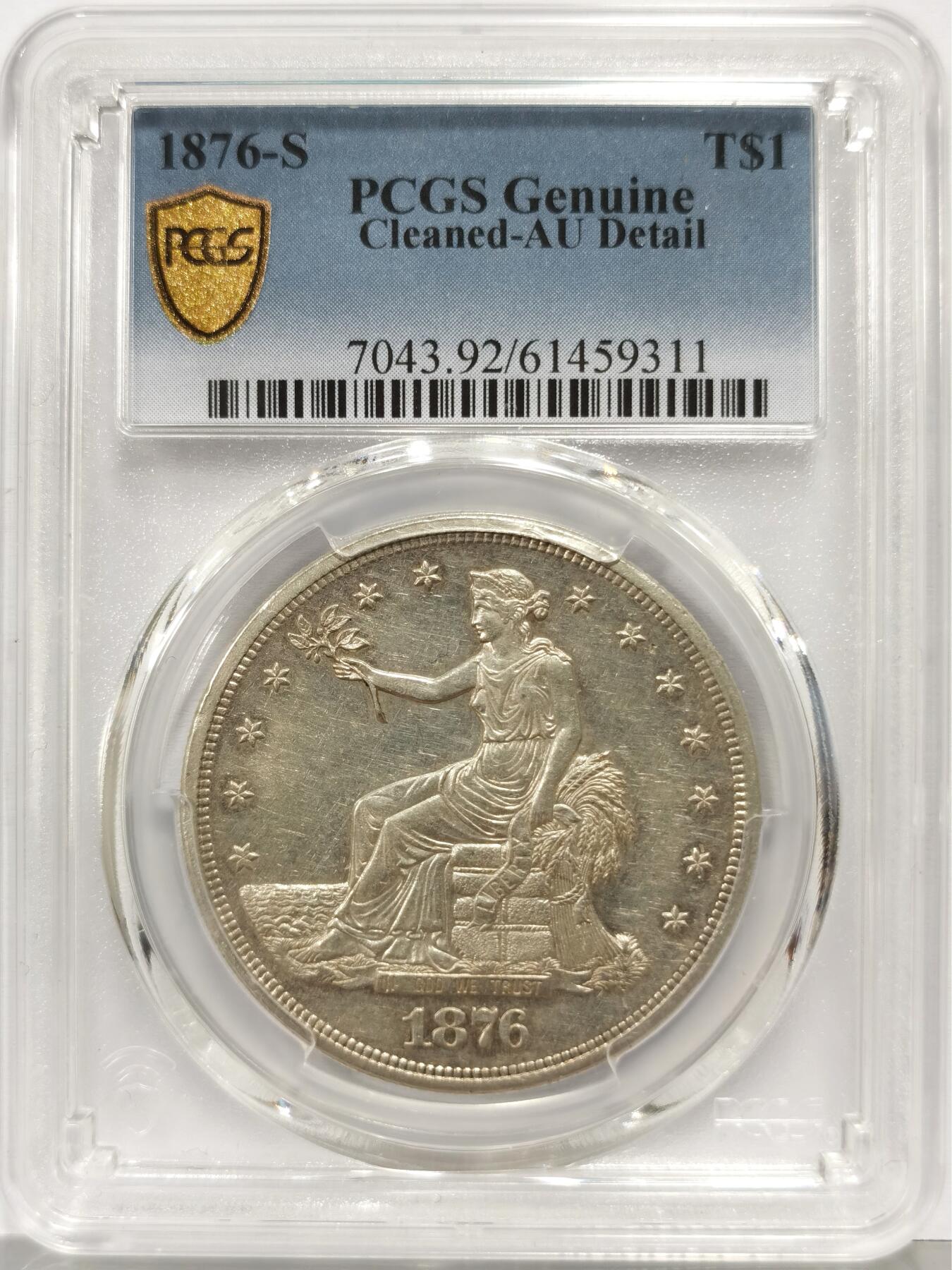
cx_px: 476
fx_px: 1980
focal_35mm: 54
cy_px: 635
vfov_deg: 35.5
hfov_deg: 27.0
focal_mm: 5.56
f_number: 16
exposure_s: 1/100
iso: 125
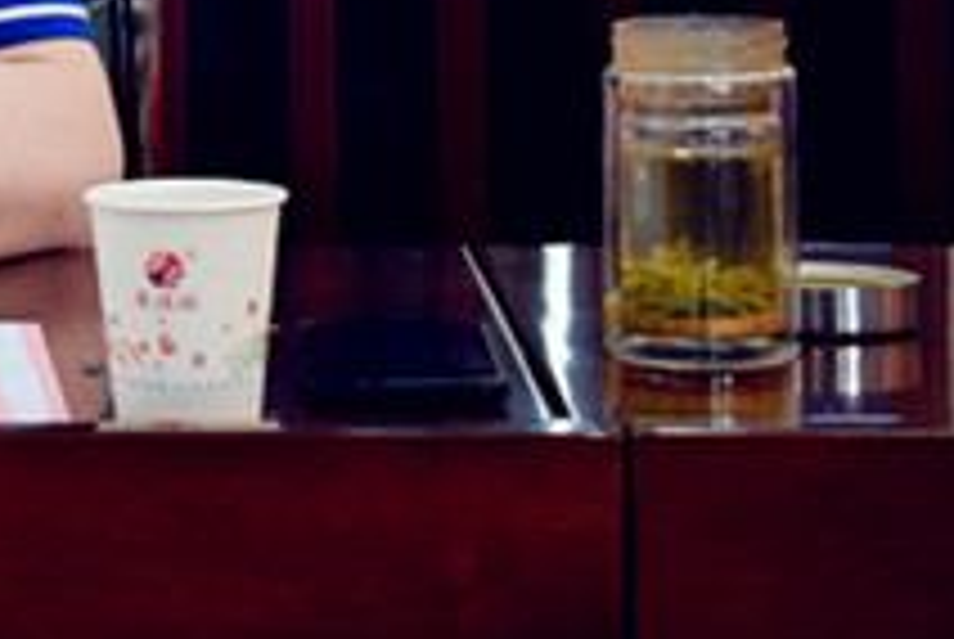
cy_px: -320
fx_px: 4458
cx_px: -342
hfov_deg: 11.8
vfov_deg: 8.0
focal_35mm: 168
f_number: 4.5
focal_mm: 34
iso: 640
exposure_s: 1/60
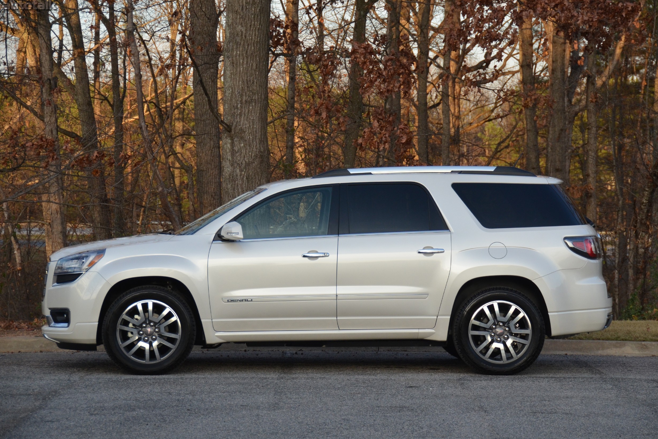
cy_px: 219
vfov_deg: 12.1
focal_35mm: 114
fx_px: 2075
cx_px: 330
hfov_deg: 18.0
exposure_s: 1/800
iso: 800
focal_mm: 75
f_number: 5
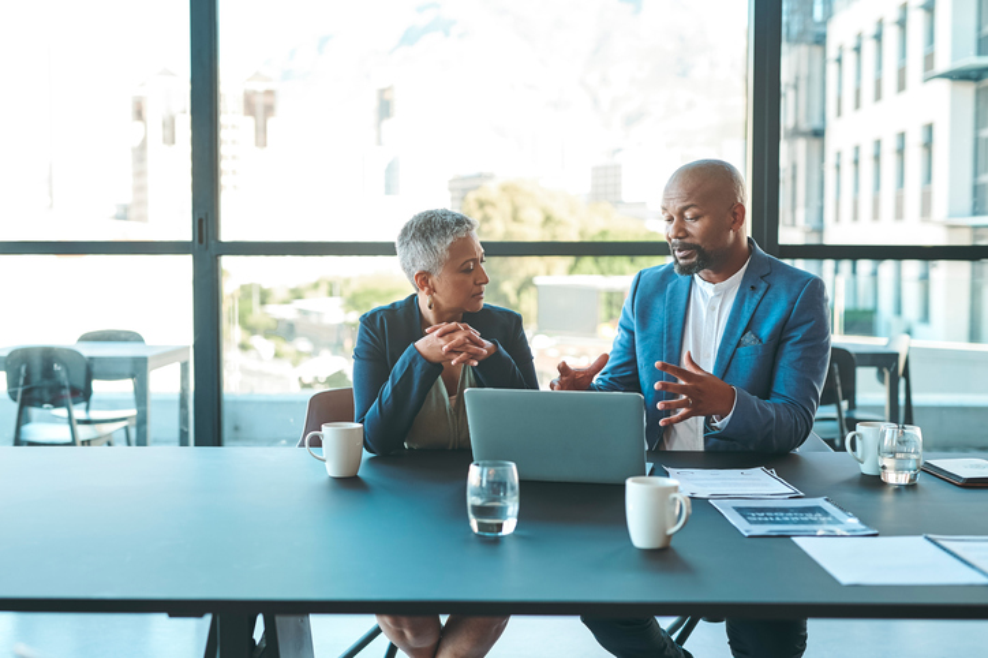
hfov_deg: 39.6
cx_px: 494
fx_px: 1372
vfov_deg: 27.0
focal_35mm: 50
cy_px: 329
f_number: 2.8
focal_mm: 50
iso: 250
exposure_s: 1/200
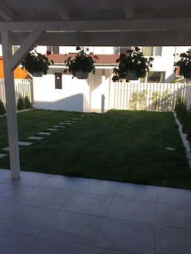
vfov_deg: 52.3
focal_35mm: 35
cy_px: 149
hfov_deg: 40.8
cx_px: 98
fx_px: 257
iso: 32
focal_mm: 4.15
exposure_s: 1/1014
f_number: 2.2
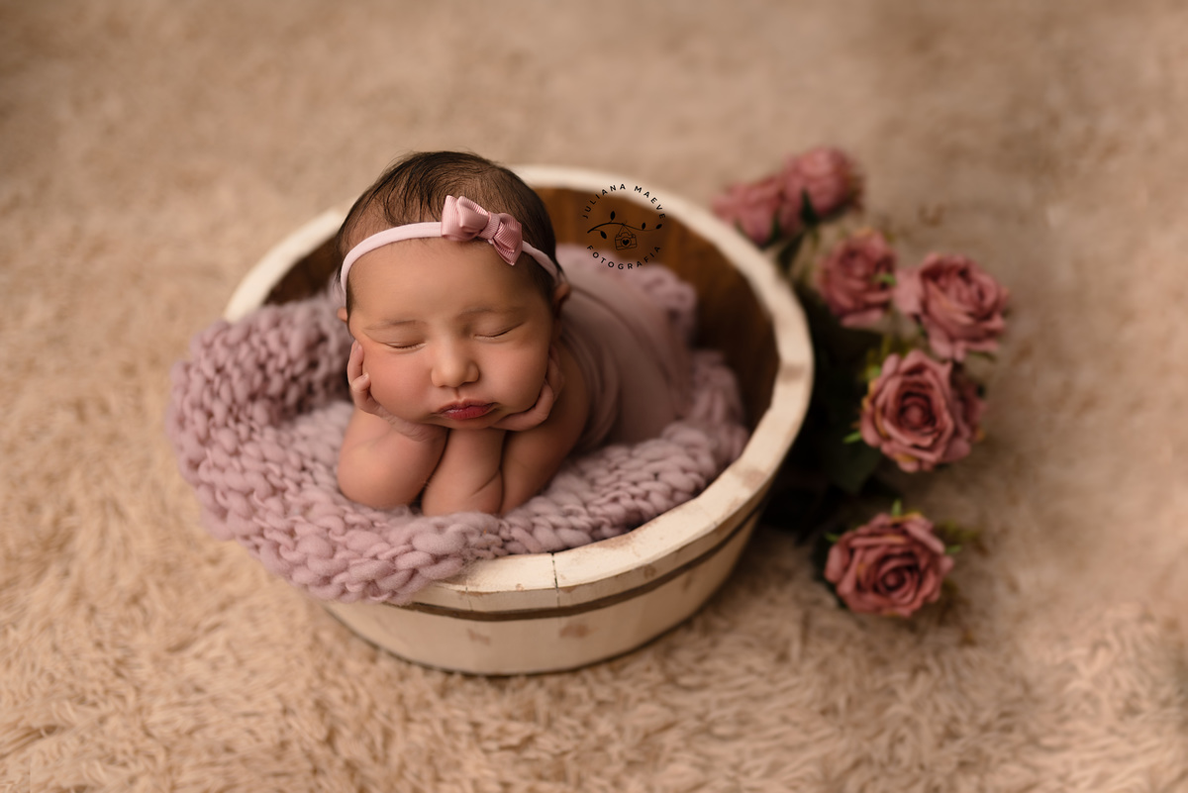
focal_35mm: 35
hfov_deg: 54.4
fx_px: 1155
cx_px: 594
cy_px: 396
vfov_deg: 37.9
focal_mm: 35
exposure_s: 1/100
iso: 125
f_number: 2
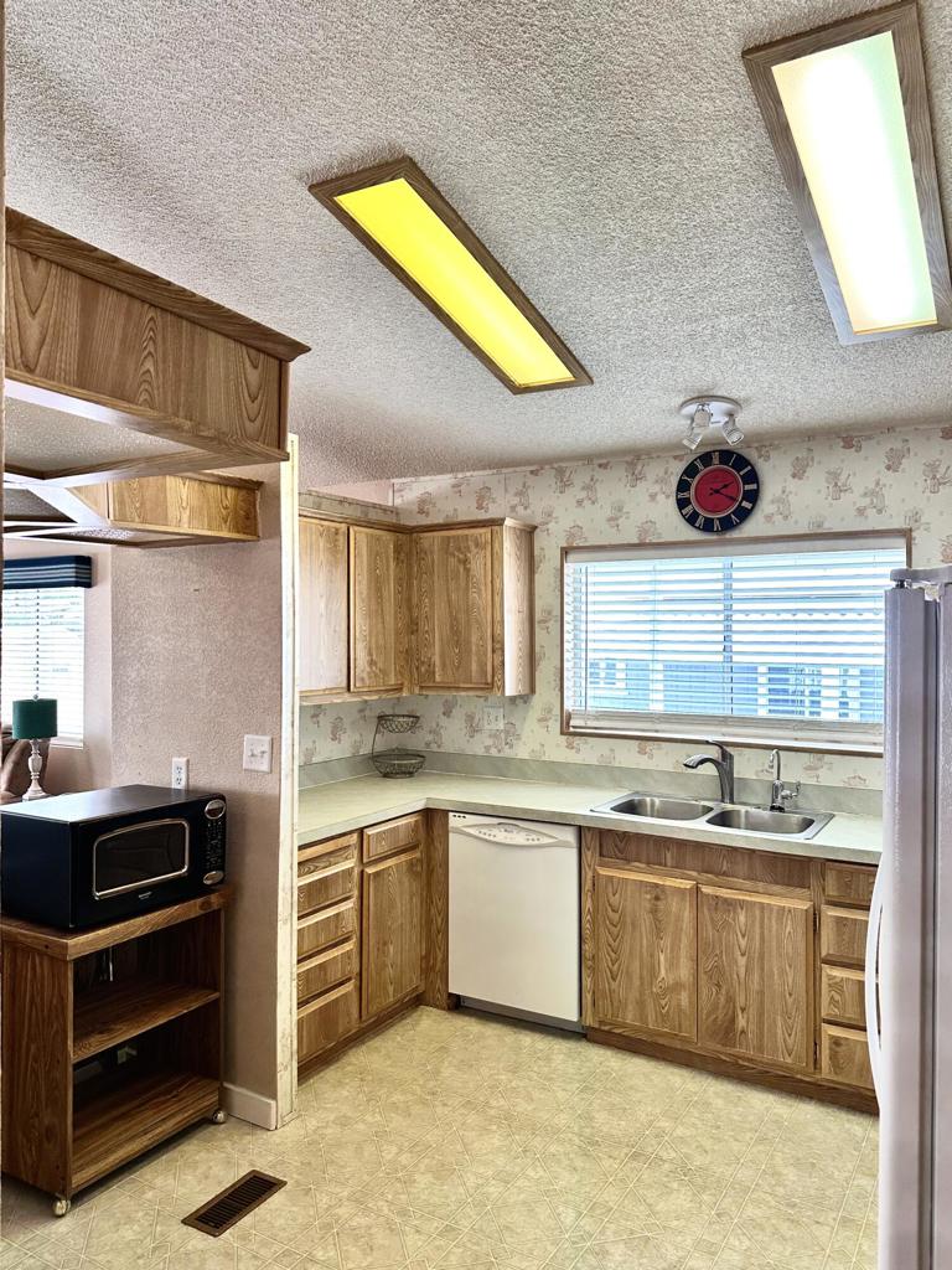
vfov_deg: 71.6
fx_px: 880
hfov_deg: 56.8
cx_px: 476
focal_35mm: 24
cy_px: 635
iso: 160
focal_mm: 6.86
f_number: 1.78
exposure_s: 1/120
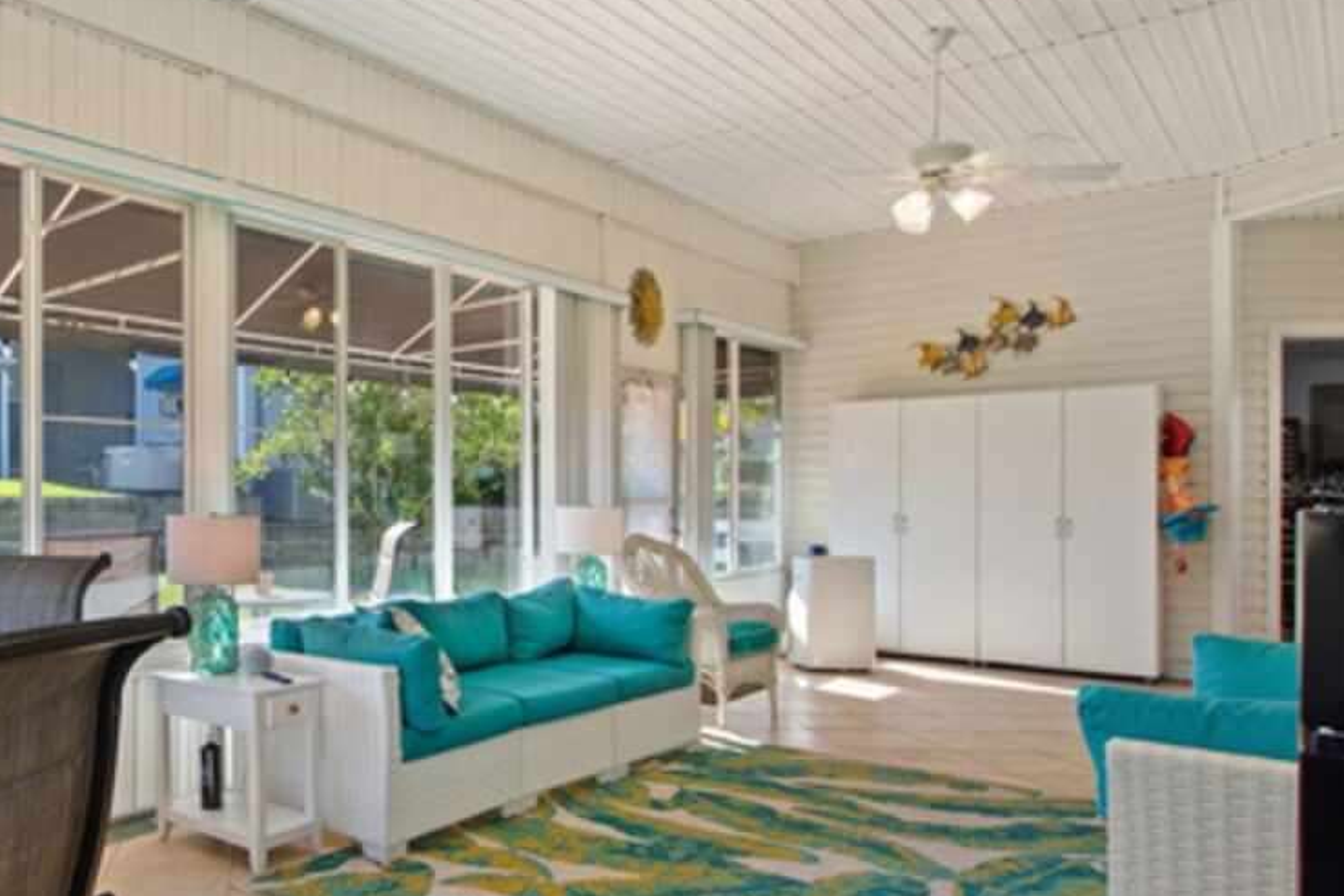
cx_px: 217
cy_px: 486
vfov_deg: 49.5
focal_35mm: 26
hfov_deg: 61.9
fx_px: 971
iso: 400
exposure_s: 1/80
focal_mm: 10
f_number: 4.5
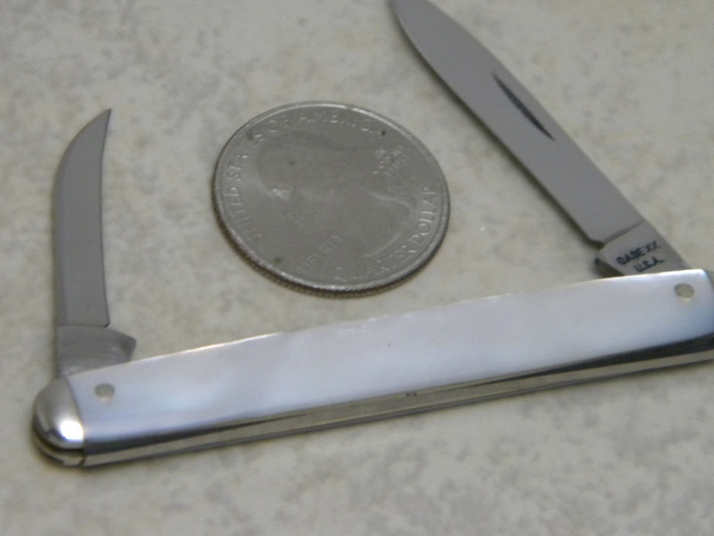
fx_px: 3673
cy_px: 222
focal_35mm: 178
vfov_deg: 8.3
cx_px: 367
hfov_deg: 11.1
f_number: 5
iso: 400
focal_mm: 26.8
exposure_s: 1/20.8
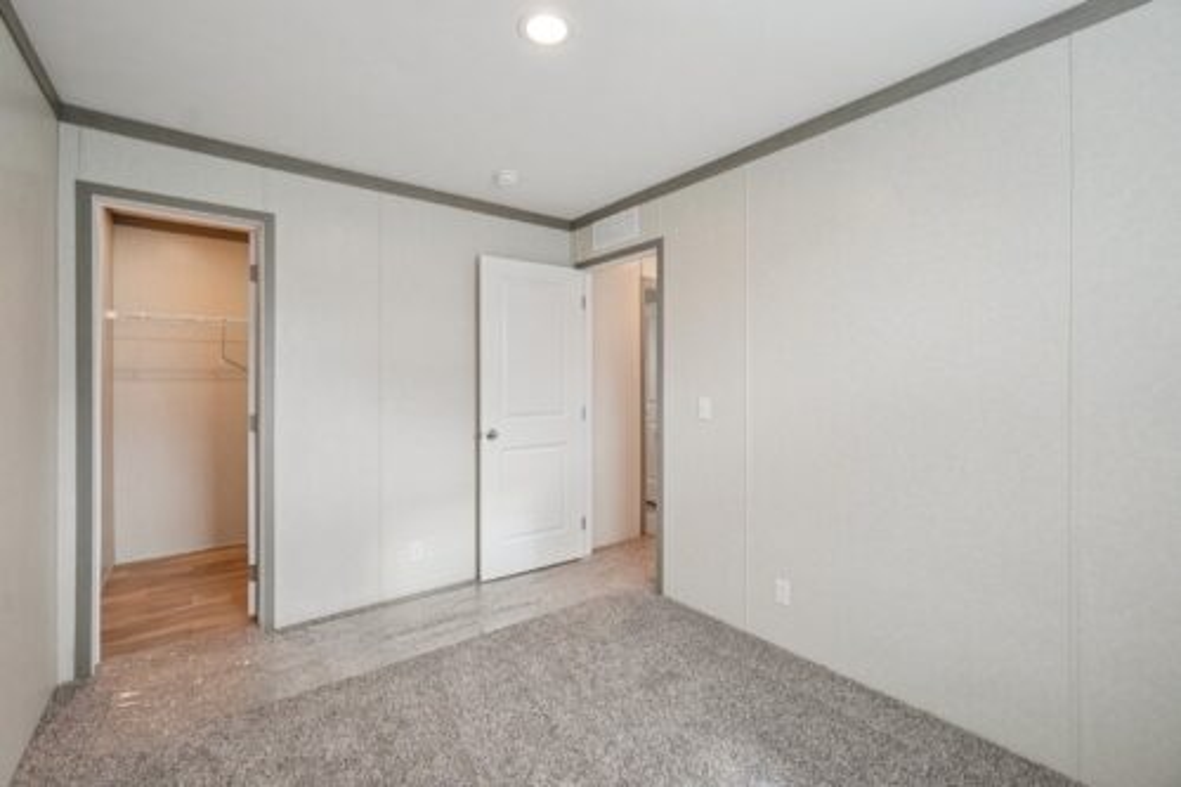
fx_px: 492
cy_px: 394
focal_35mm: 15
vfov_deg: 77.3
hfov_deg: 100.4
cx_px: 590
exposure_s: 1/30
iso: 320
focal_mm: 10
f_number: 8
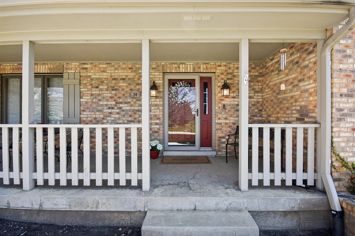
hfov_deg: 100.4
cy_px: 118
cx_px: 178
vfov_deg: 77.3
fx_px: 148
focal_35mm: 15
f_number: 8
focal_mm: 10
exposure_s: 1/200
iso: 400
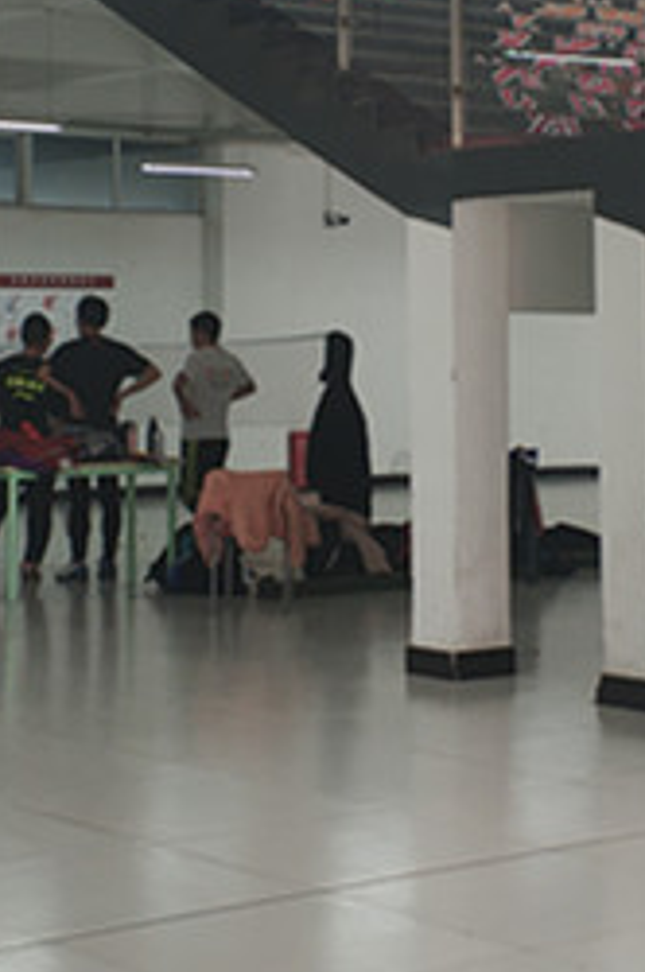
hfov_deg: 18.8
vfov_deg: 28.0
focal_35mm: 72
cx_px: 416
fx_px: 1940
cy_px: 381
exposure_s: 1/33
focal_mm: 3.82
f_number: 1.8
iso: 230
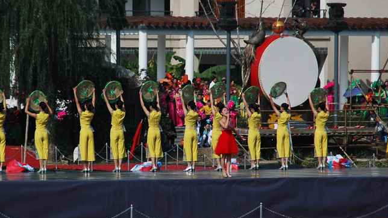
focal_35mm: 390
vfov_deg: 3.1
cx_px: 154
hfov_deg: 5.5
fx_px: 4012
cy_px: 101
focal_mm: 200
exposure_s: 1/1000
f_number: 8
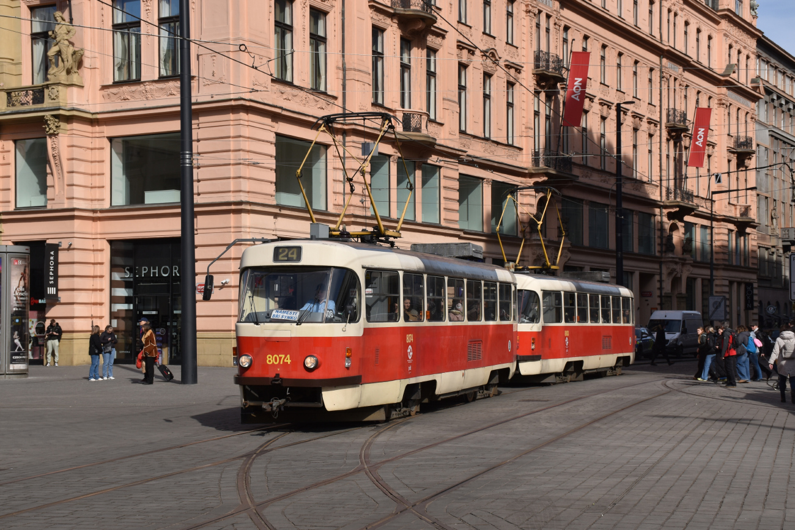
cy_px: 265
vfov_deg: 23.8
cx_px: 398
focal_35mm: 57
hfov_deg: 35.0
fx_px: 1259
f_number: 7.1
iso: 125
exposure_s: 1/640
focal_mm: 38
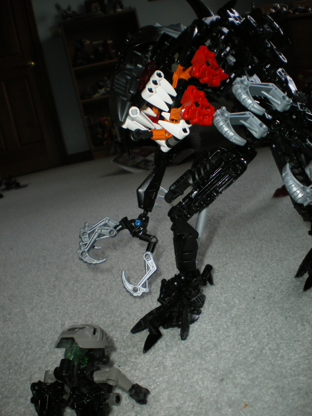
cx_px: 156
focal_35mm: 36
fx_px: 433
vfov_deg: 51.4
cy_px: 208
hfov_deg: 39.7
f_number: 3.1
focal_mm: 6.3
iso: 200
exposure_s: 1/50
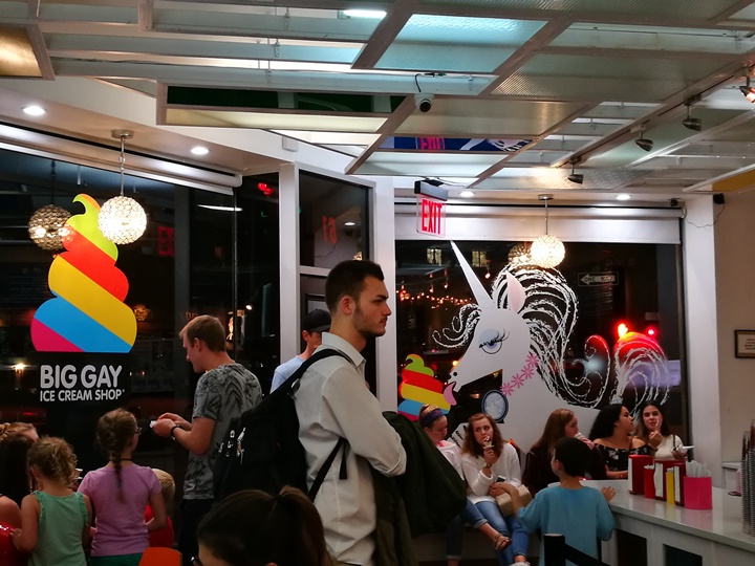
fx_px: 1112
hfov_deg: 37.5
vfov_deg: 28.6
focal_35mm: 51
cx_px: 378
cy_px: 283
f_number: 2.2
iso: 160
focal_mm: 4.5
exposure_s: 1/30
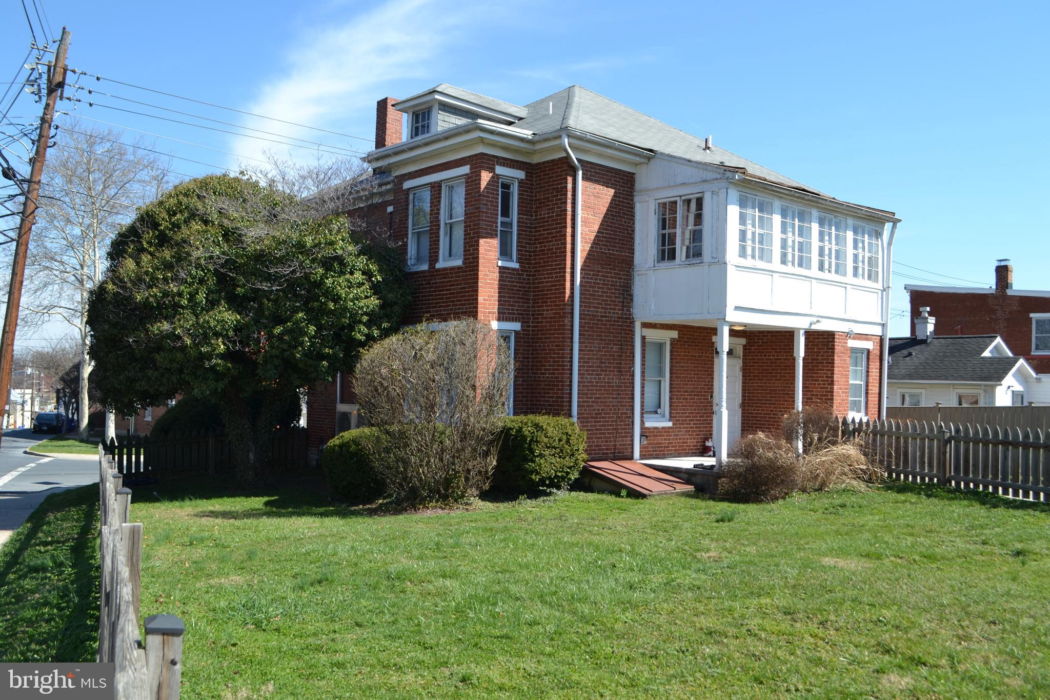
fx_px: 962
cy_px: 350
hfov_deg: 57.2
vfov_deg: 40.0
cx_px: 525
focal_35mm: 33
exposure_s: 1/200
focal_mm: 22
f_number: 7.1
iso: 100
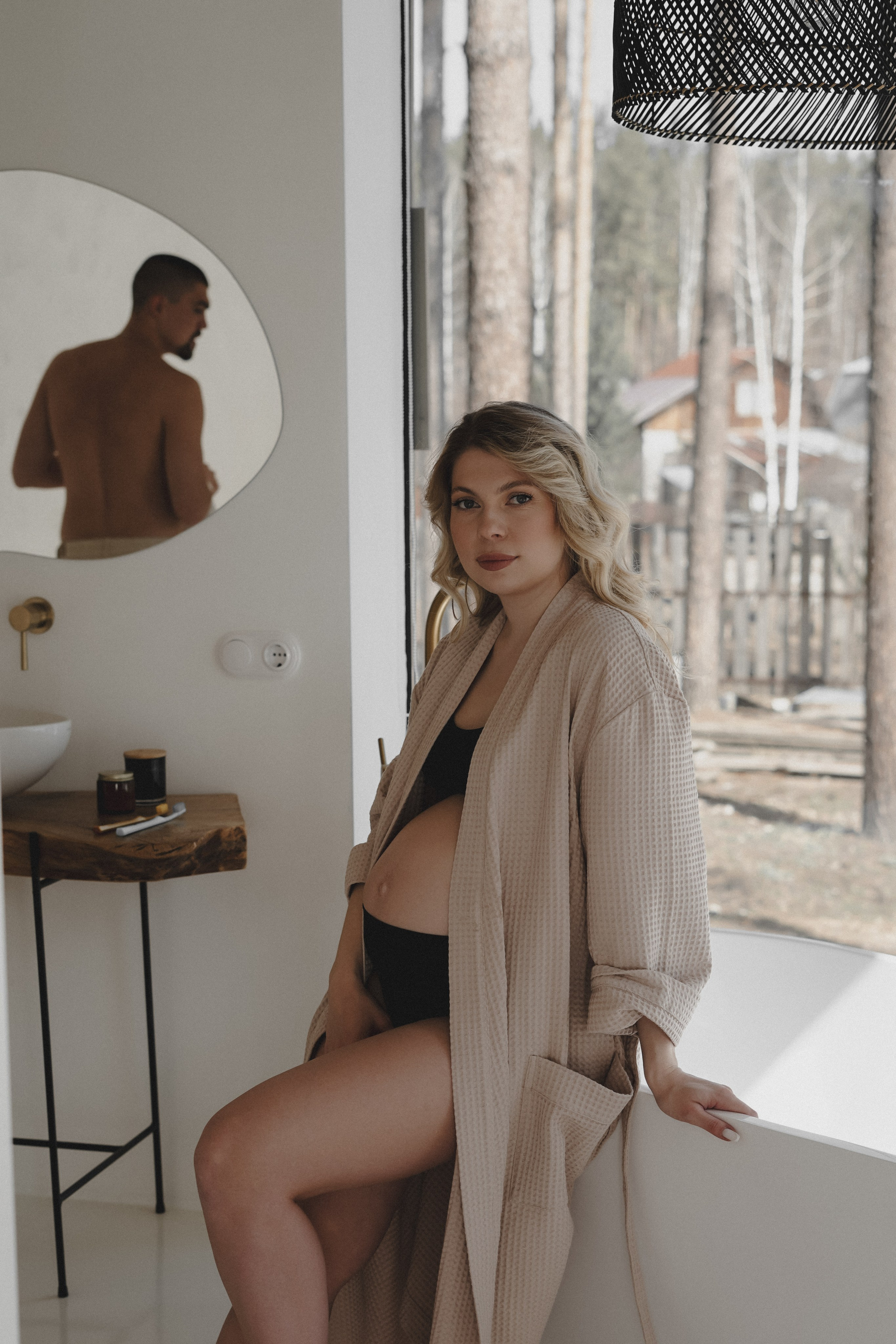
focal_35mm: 50
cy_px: 672
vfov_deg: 39.6
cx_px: 448
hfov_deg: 27.0
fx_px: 1867
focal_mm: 50
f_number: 4
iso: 100
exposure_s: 1/100
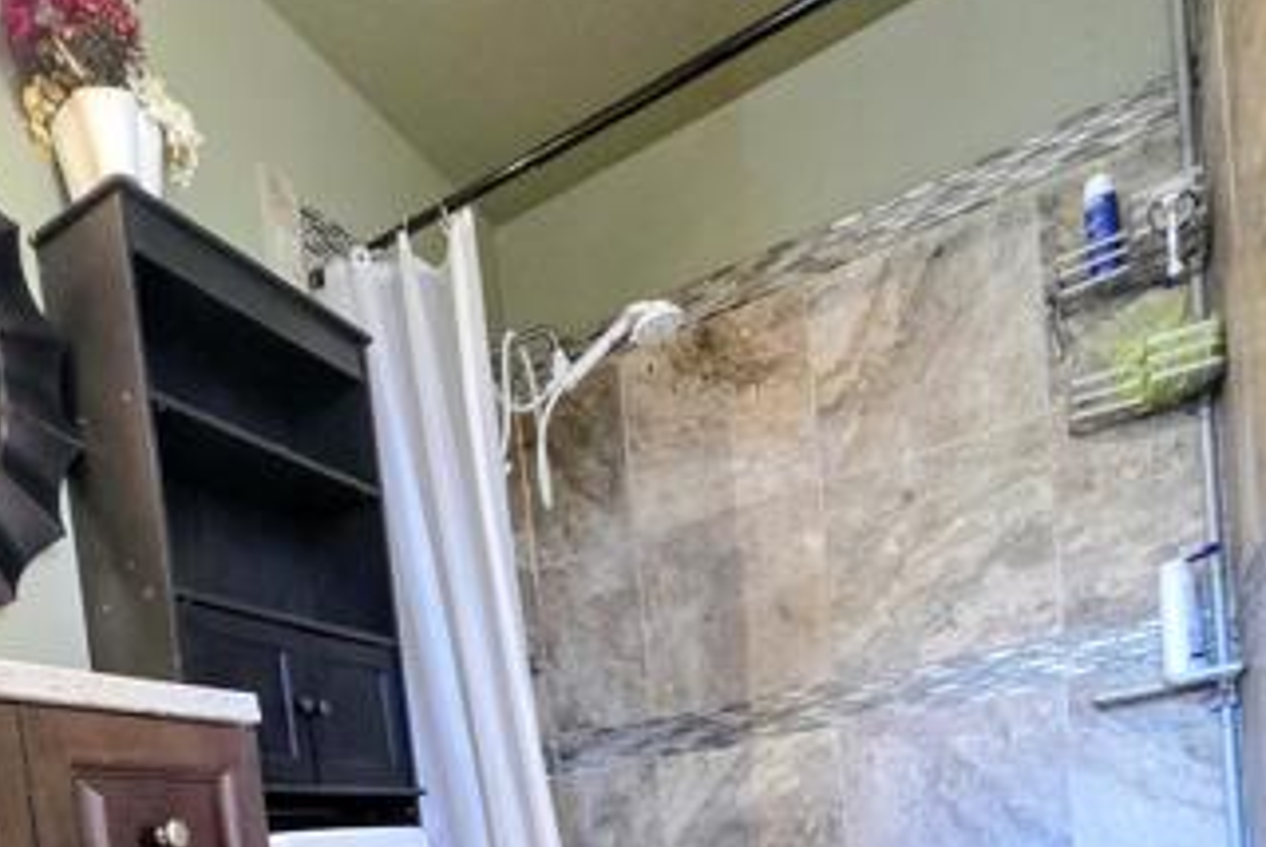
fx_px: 950
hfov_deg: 65.5
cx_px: 419
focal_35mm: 27
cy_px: 986
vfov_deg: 37.7
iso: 1000
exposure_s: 1/60
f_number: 2.2
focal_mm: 2.2
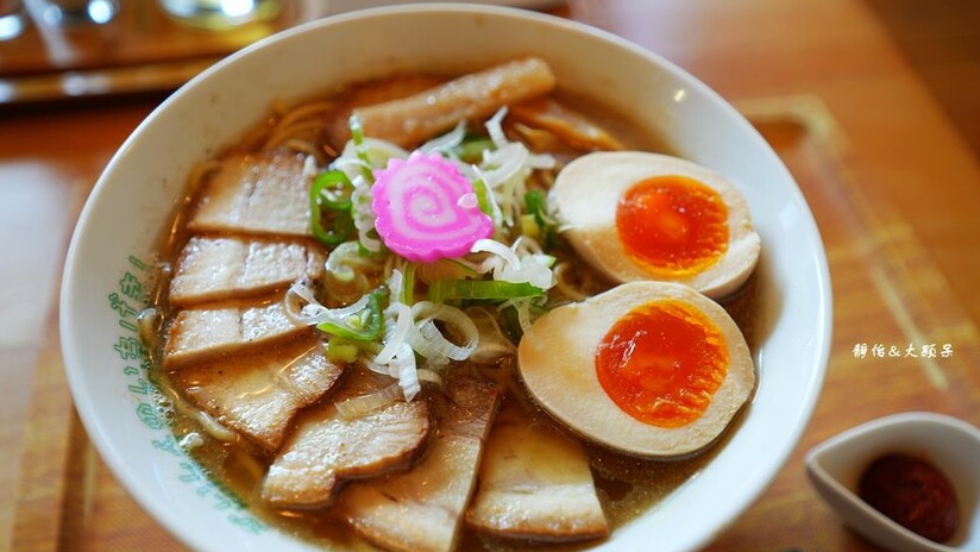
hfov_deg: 69.8
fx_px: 702
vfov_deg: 42.8
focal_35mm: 27
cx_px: 485
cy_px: 321
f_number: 3.2
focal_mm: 25
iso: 160
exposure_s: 1/30
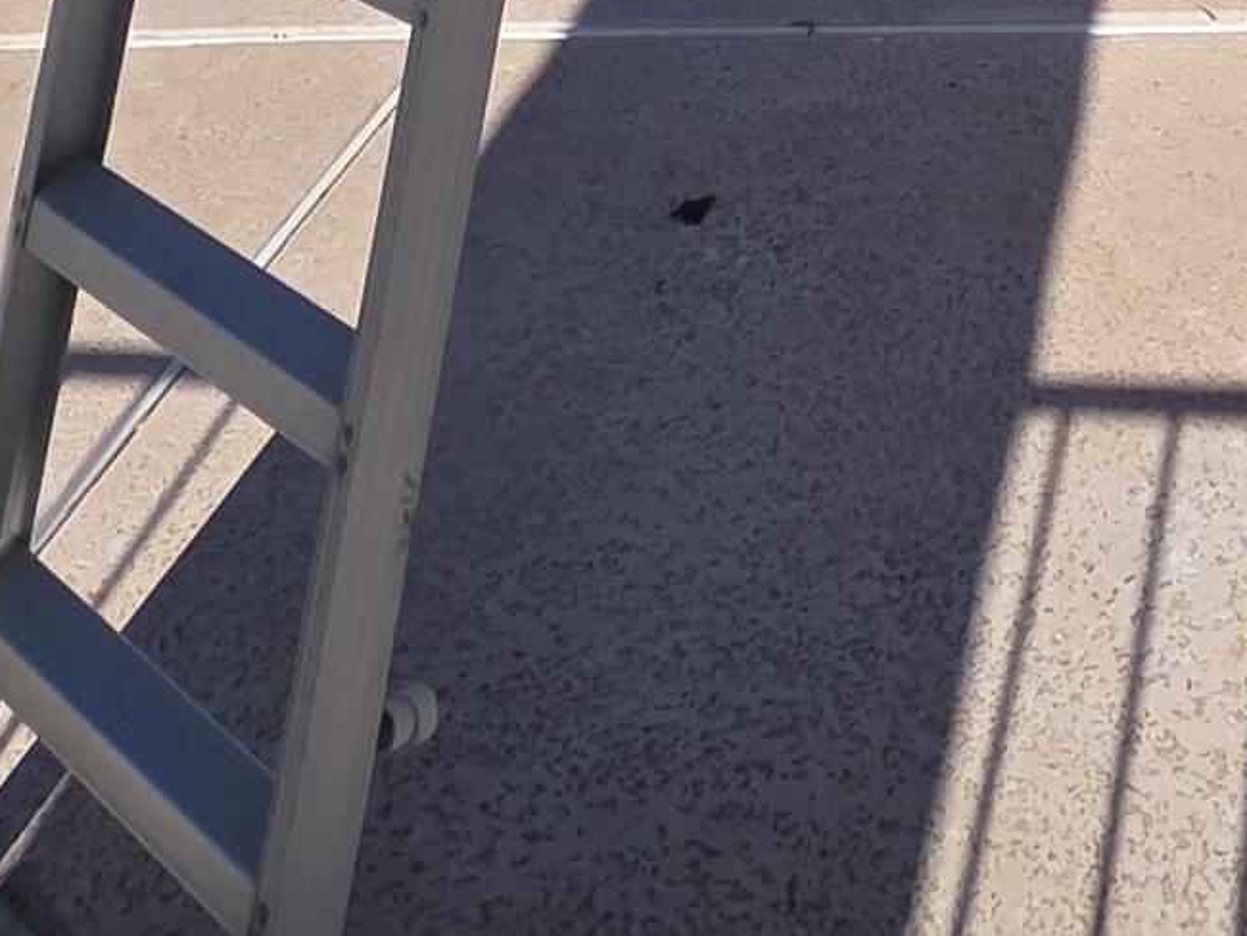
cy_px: -1216
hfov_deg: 30.3
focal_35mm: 60
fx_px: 2162
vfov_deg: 15.5
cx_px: 1199
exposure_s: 1/3618
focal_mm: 2.2
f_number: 2.2
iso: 50
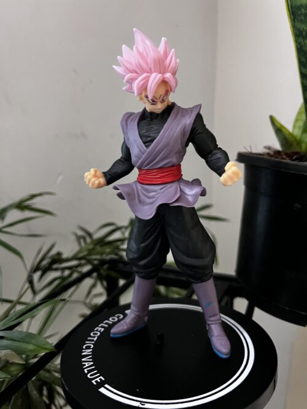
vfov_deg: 67.3
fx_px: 308
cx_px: 154
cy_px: 204
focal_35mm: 26
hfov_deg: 53.0
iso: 640
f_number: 1.6
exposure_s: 1/33
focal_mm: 5.1
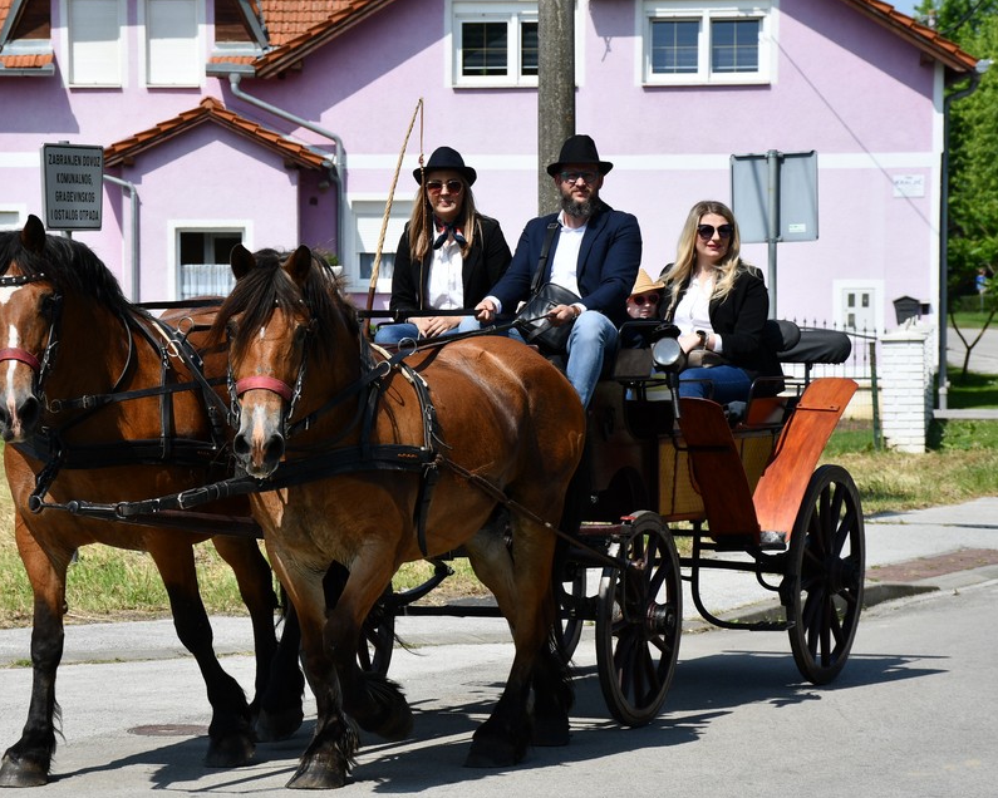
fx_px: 4283
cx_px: 378
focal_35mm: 145
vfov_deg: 10.6
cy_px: 376
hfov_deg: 13.3
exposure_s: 1/500
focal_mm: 80
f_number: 8
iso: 160
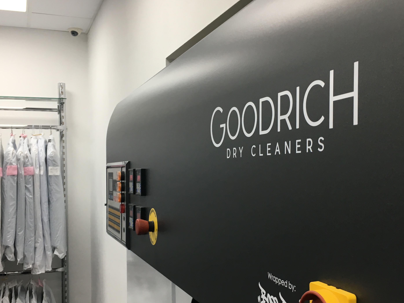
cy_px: 177
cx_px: 213
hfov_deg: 44.8
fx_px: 490
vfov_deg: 34.3
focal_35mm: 42
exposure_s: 1/33
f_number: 2.2
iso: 25
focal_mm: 4.15
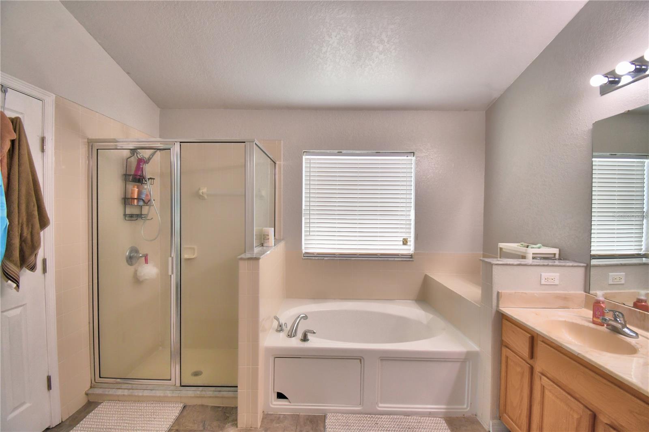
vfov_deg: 77.3
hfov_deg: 100.4
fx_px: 270
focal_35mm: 15
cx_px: 324
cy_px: 216
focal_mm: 10
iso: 320
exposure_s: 1/125
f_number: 4.5
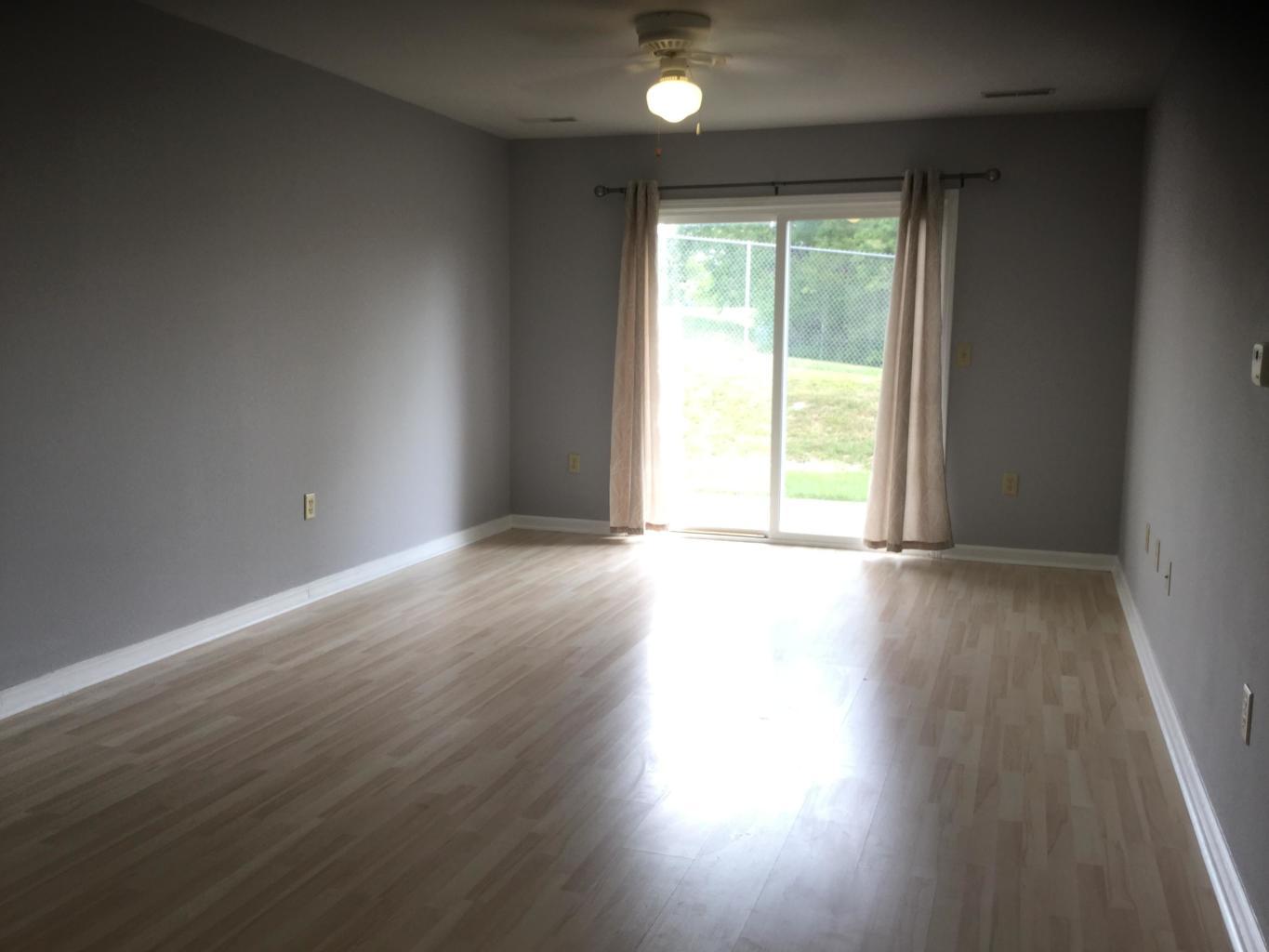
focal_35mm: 31
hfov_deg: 58.3
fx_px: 1137
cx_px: 634
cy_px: 476
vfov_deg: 45.4
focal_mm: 3.3
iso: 25
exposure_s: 1/30
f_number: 2.4
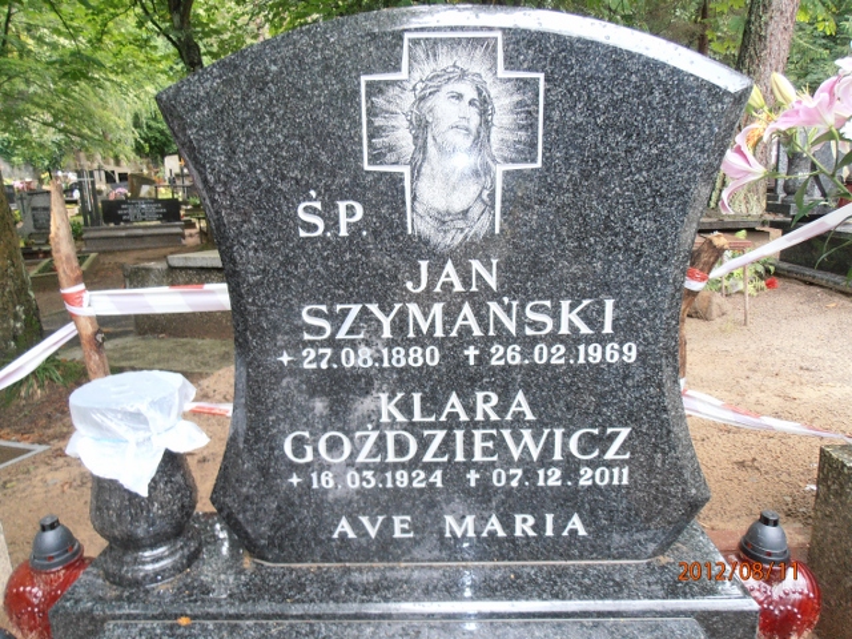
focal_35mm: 24
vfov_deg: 56.8
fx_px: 591
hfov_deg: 71.6
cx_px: 426
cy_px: 320
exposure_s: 1/30
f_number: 3
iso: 125
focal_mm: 4.2
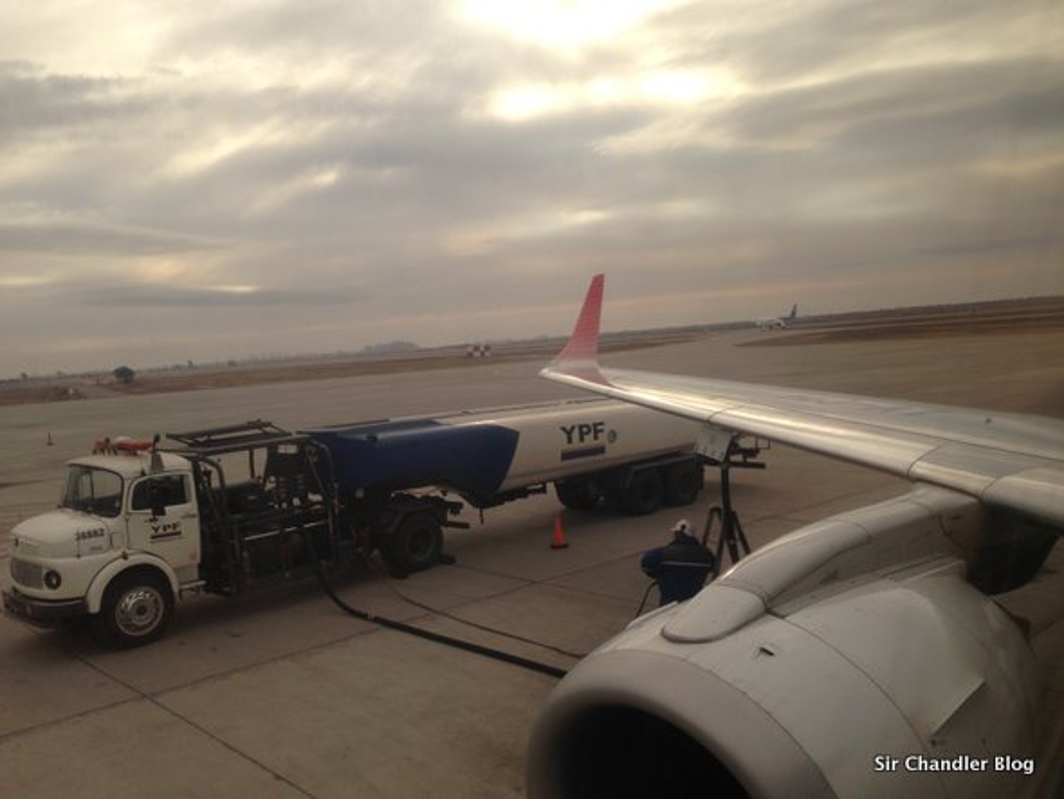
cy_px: 400
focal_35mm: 33
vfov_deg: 43.0
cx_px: 532
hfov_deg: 55.3
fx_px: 1015
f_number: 2.4
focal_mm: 4.13
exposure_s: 1/559
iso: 50
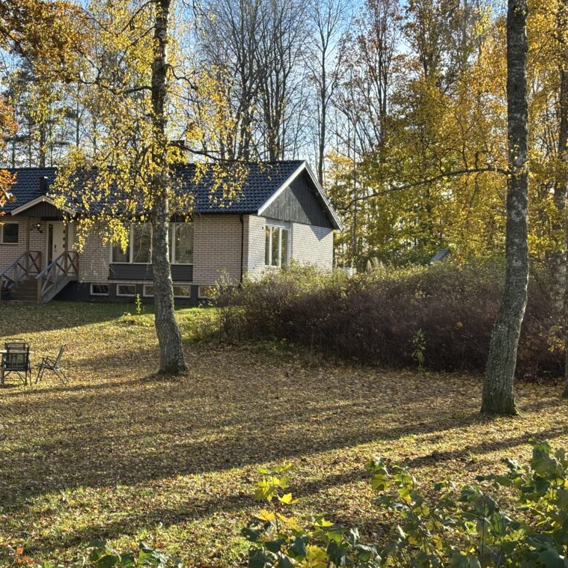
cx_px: 201
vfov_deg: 27.7
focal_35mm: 62
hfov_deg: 27.6
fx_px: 1151
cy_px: 287
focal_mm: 5.96
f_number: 1.6
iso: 32
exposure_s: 1/488
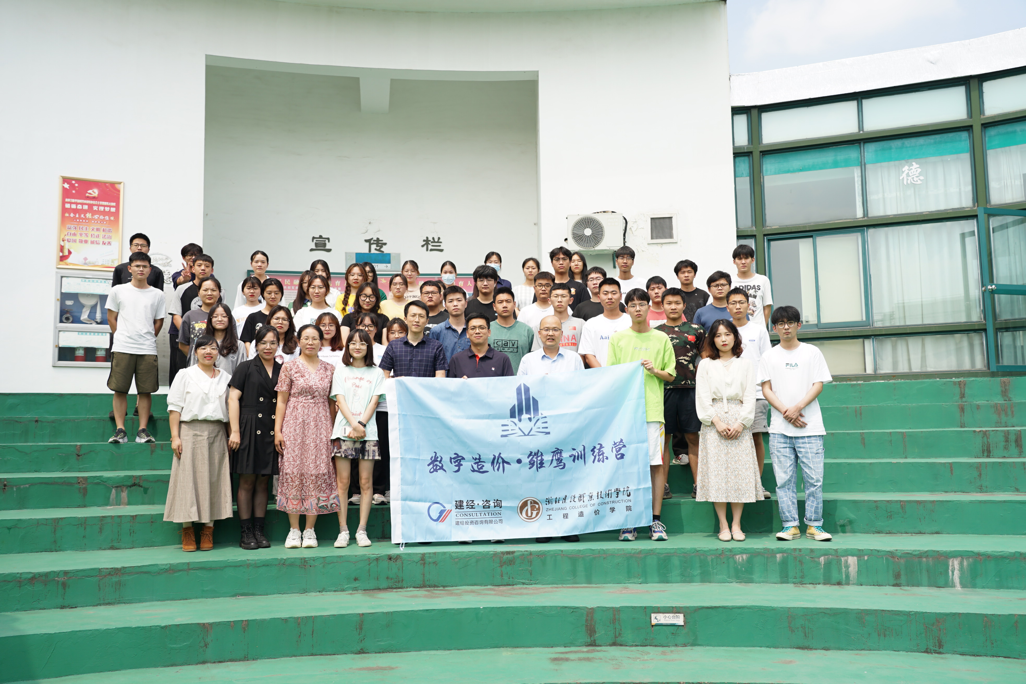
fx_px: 855
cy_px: 342
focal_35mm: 30
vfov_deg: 43.6
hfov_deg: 61.9
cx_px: 513
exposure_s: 1/400
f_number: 4.5
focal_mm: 30
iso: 100
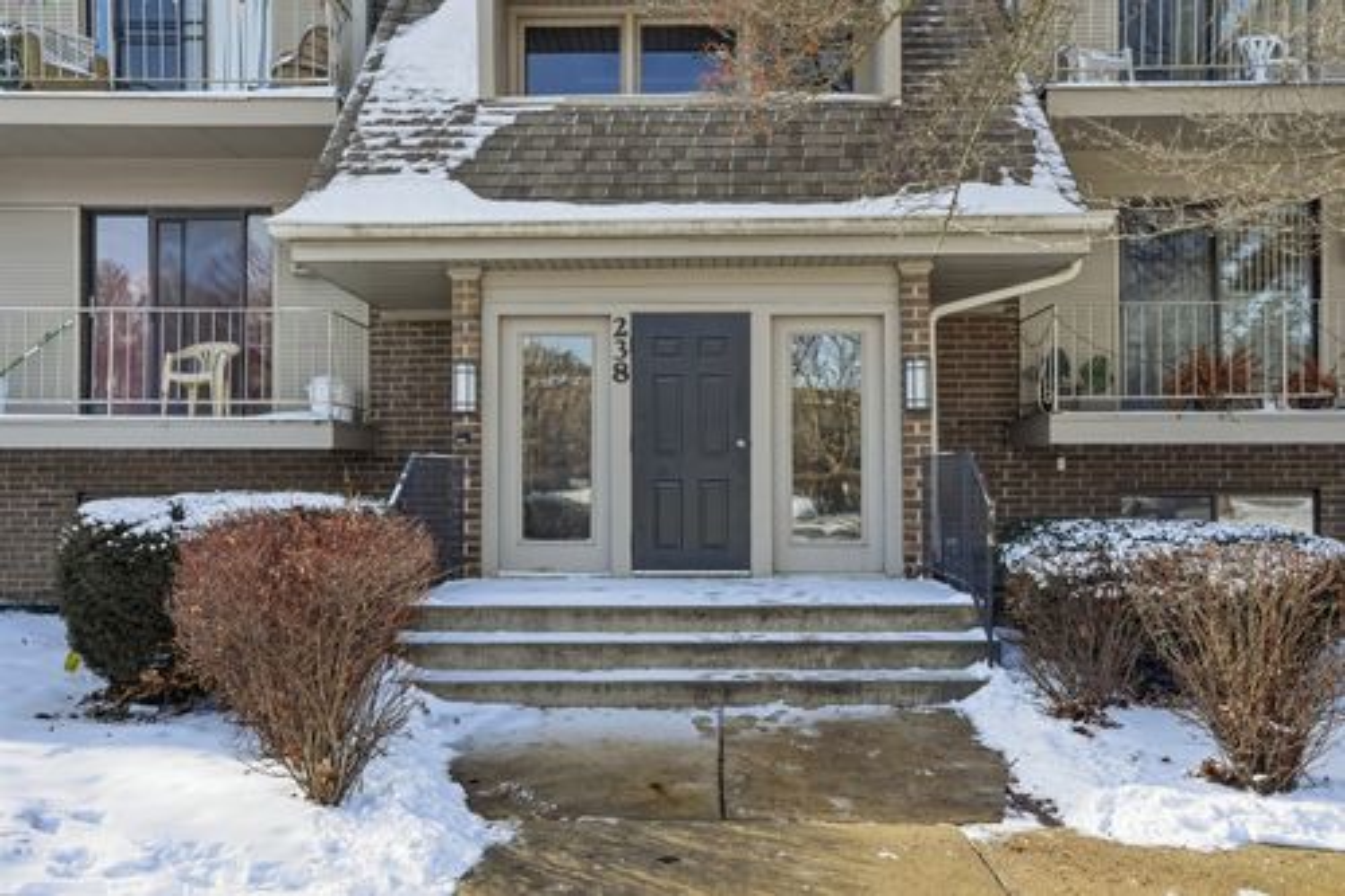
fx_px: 1120
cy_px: 448
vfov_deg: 43.6
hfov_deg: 61.9
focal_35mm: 30
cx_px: 672
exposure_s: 1/8000
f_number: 8
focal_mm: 30
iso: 1250
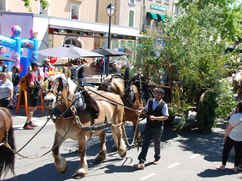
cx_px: 163
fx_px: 391
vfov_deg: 26.1
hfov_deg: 34.0
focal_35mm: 56
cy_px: 85
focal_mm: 28
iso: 100
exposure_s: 1/160
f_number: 6.3
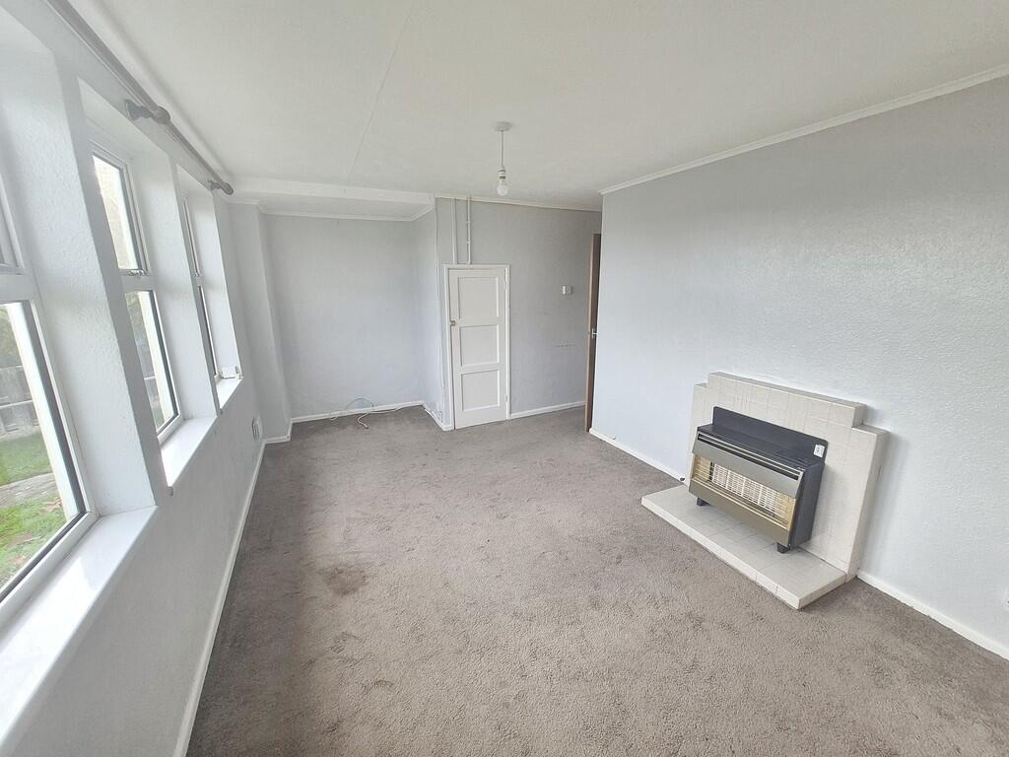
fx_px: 379
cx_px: 504
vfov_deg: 89.9
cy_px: 378
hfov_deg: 106.2
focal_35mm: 13
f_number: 2.2
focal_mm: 1.7
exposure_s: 1/100
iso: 64
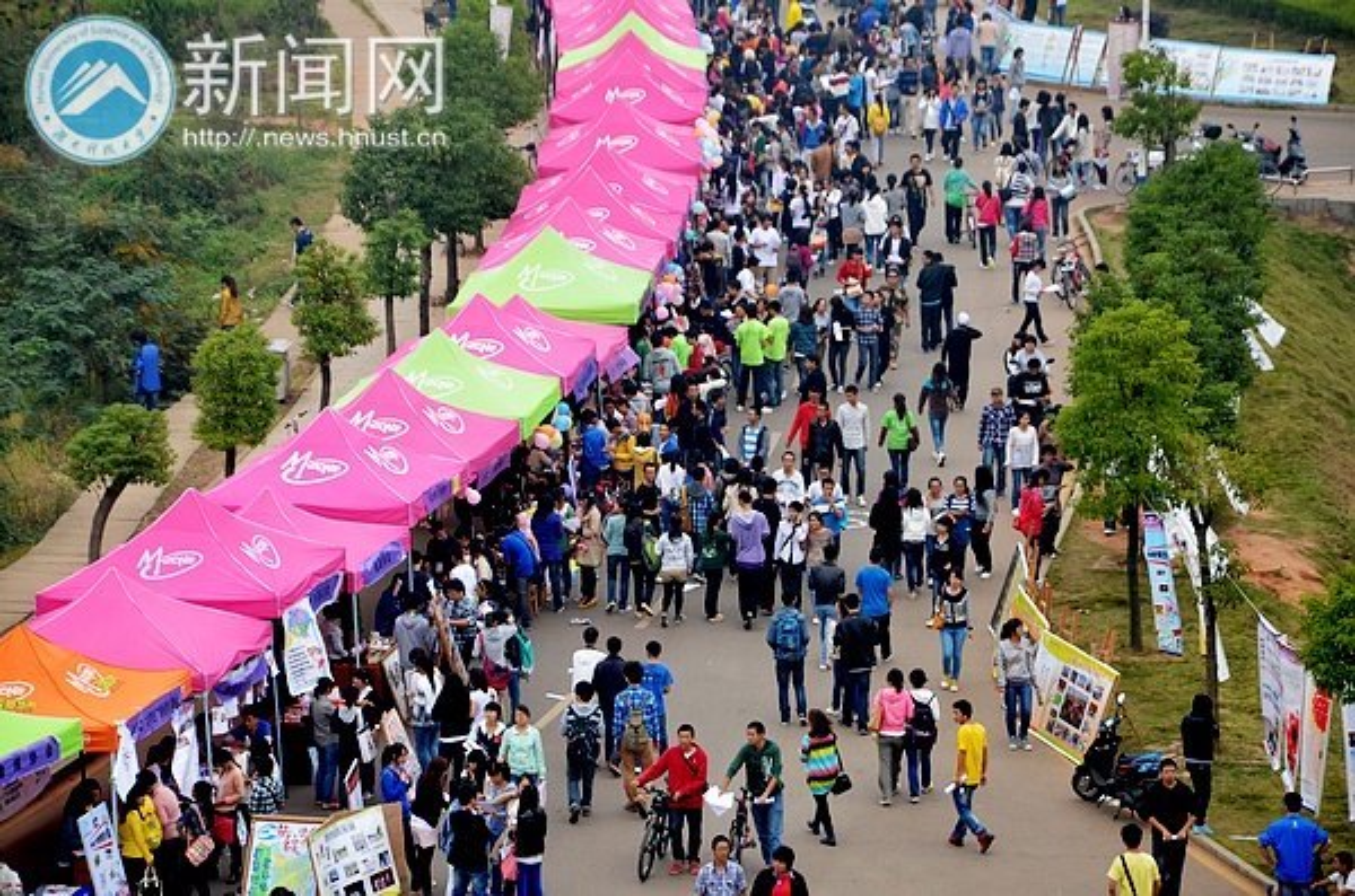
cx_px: 678
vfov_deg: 8.7
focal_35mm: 158
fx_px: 5914
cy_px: 448
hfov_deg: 13.1
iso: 250
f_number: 8
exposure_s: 1/250
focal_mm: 105
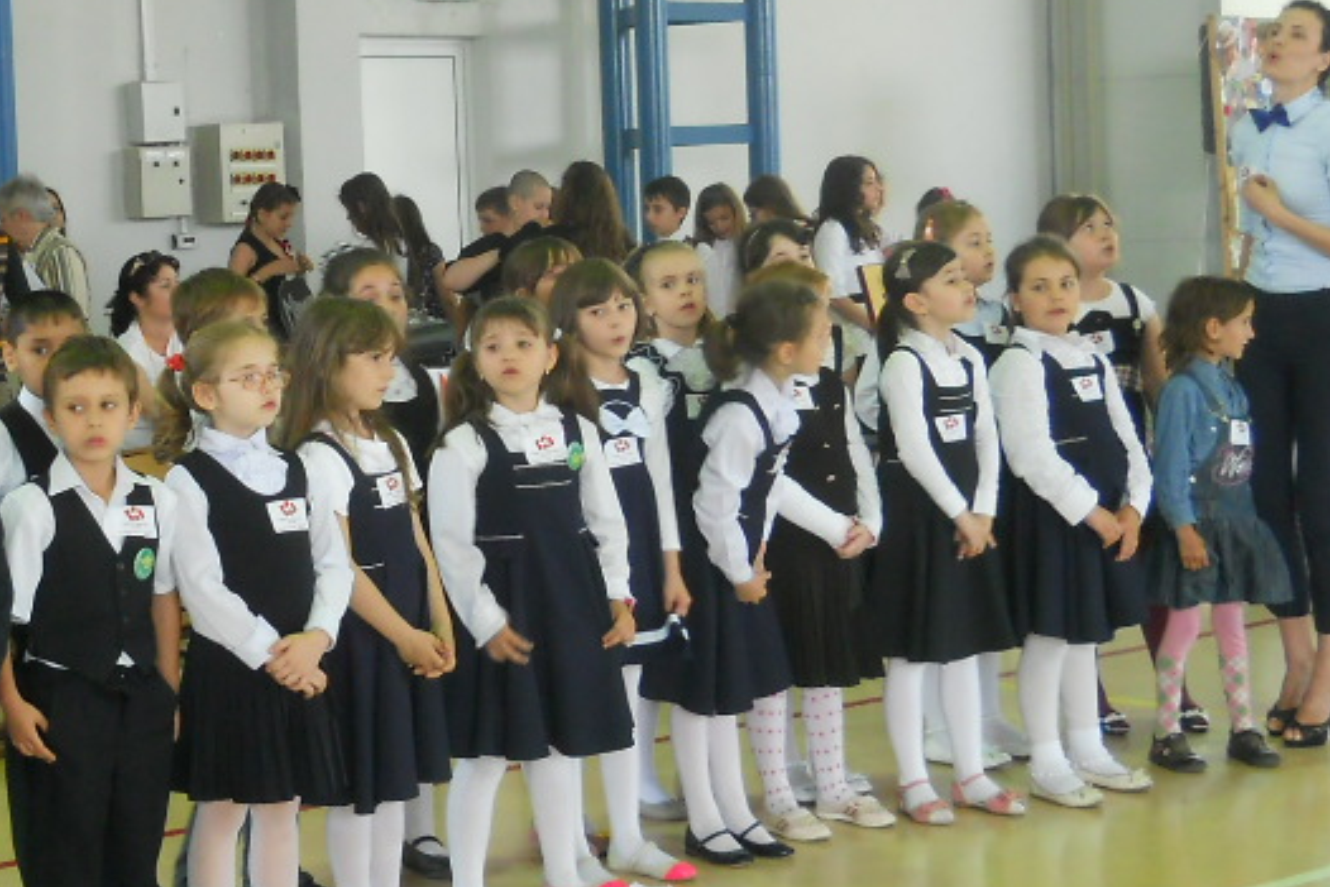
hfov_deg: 24.1
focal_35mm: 83
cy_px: 450
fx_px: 3067
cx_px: 286
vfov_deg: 16.5
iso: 250
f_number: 3.1
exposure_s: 1/30
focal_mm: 6.72
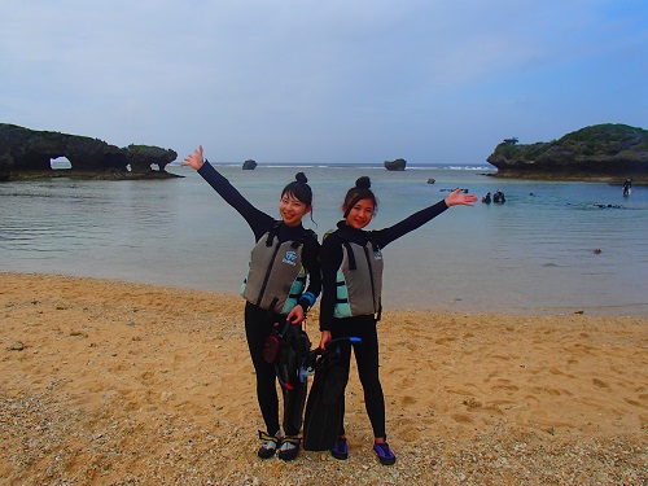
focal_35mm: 28
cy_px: 243
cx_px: 324
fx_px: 524
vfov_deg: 49.7
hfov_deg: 63.4
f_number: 11
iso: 100
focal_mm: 5
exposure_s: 1/160
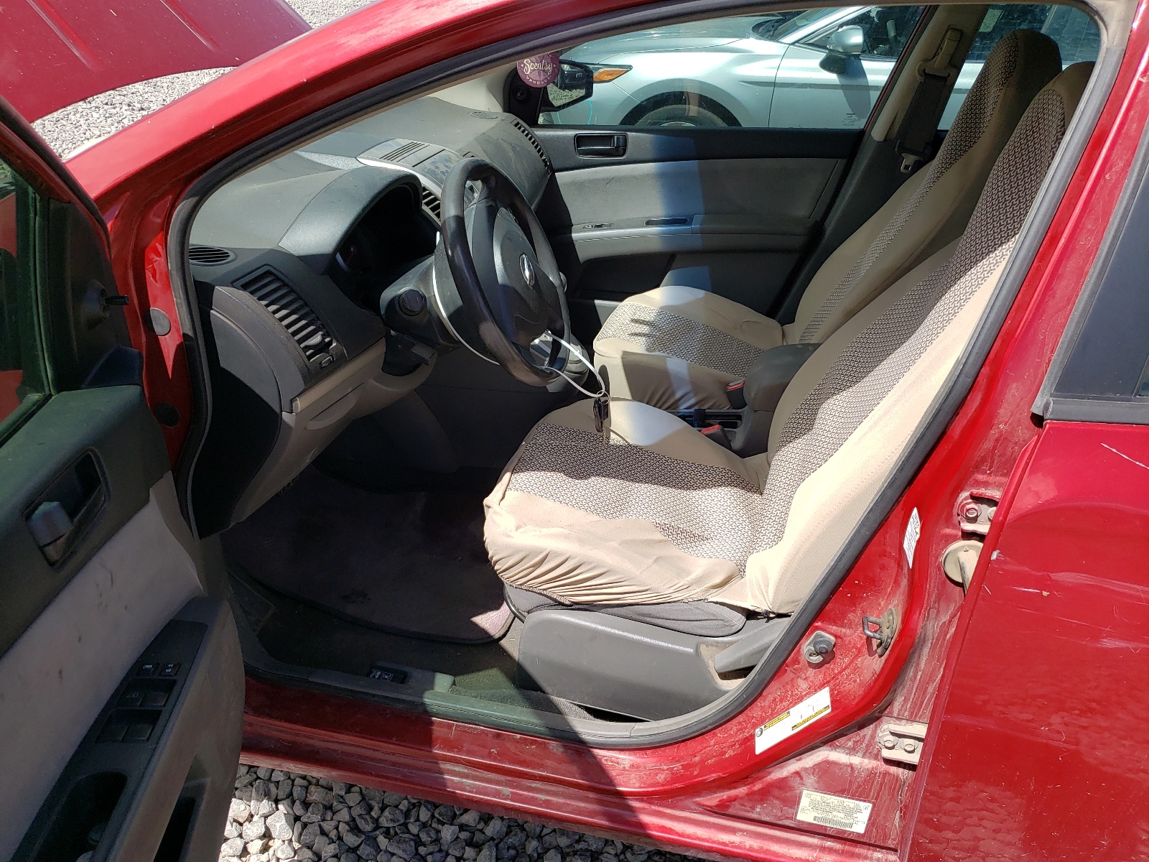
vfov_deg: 53.1
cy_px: 431
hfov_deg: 67.3
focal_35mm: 26
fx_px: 863
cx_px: 574
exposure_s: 1/2000
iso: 50
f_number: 1.5
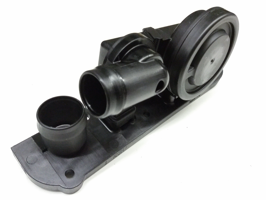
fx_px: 246
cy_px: 100
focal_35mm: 32
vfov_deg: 44.2
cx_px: 133
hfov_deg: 56.8
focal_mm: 3.4
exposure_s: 1/15
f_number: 2.4
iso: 400
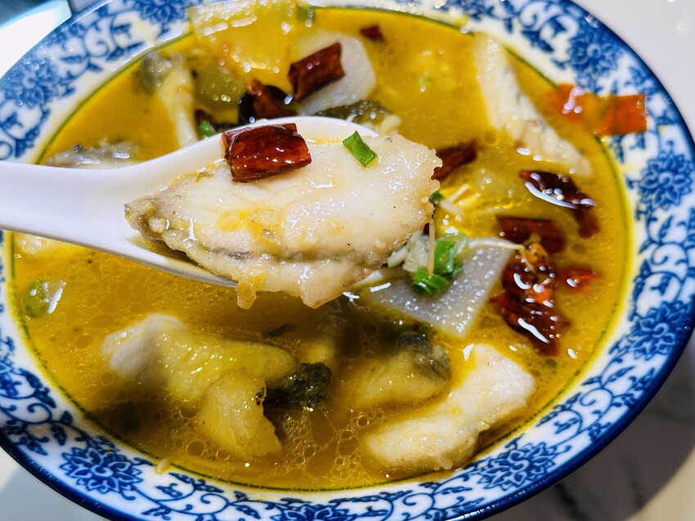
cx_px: 348
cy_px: 260
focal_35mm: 48
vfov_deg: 30.3
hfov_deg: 39.7
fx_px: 963
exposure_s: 1/60
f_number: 1.78
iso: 64
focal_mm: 6.86
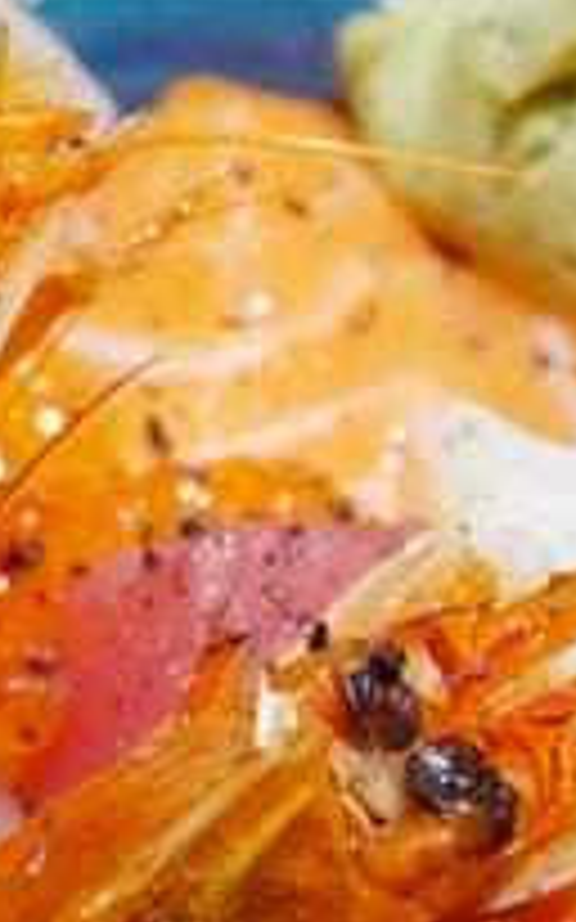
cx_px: 176
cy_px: 1007
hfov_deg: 11.2
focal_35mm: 117
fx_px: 2941
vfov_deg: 17.3
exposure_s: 1/60
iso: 1000
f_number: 4.1
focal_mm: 17
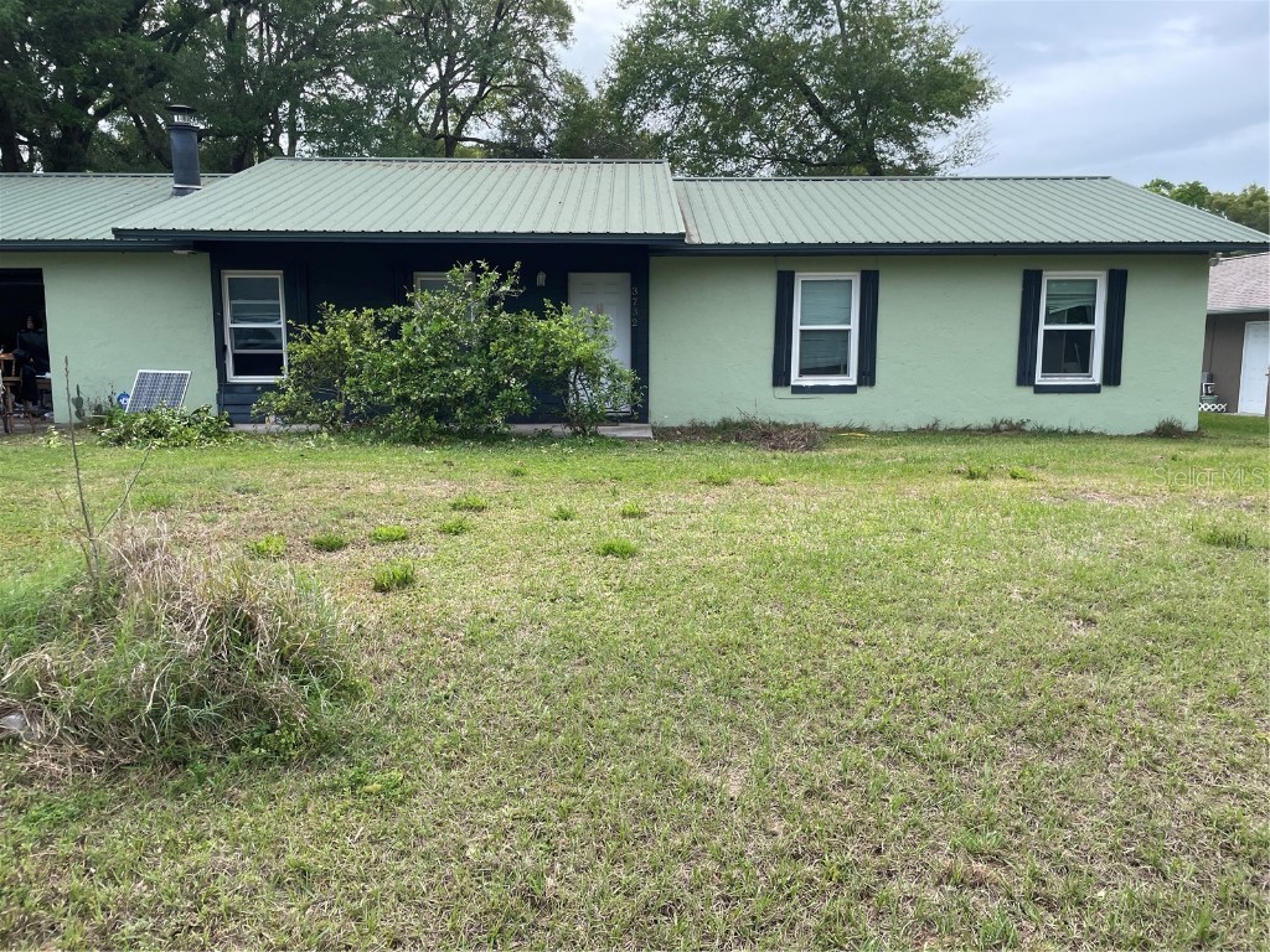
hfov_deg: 67.3
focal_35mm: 26
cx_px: 635
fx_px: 954
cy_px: 476
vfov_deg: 53.1
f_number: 1.6
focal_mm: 4.2
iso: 32
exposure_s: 1/947
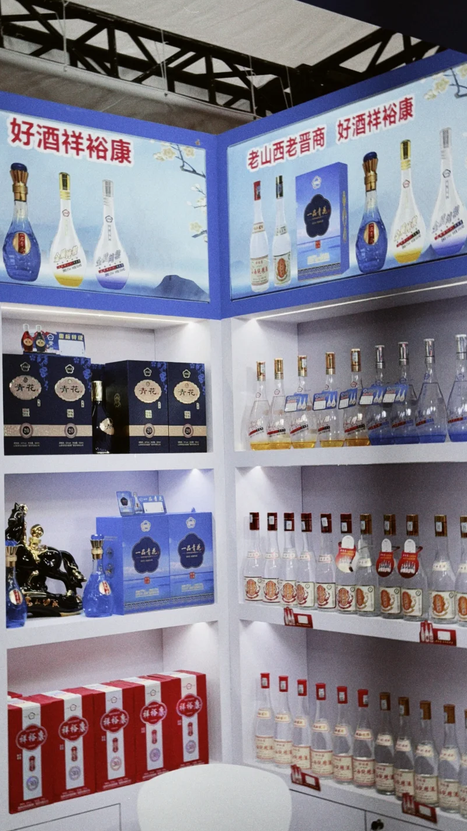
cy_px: 412
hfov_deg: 22.6
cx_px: 184
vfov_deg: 39.2
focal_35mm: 53
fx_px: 1167
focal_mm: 6.76
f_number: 1.78
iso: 64
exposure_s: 1/242
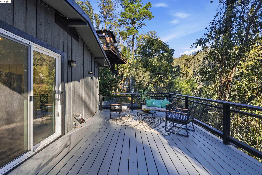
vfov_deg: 73.8
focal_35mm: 16
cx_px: 131
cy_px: 88
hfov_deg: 96.7
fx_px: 117
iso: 400
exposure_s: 1/1000
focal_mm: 16
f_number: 10
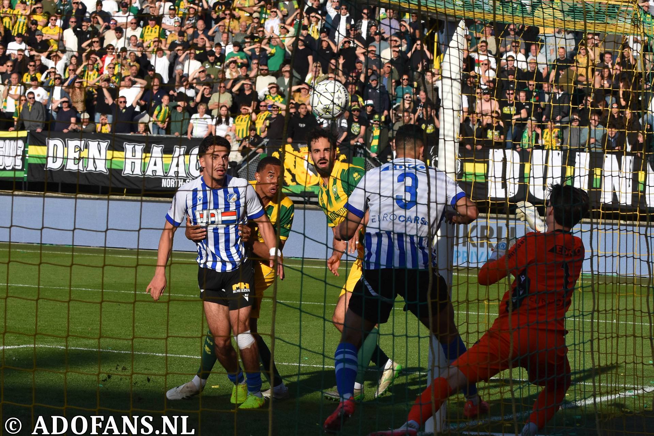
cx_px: 327
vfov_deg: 13.0
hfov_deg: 19.5
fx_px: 1907
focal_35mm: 105
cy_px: 218
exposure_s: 1/1250
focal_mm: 70
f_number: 5.6
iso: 280
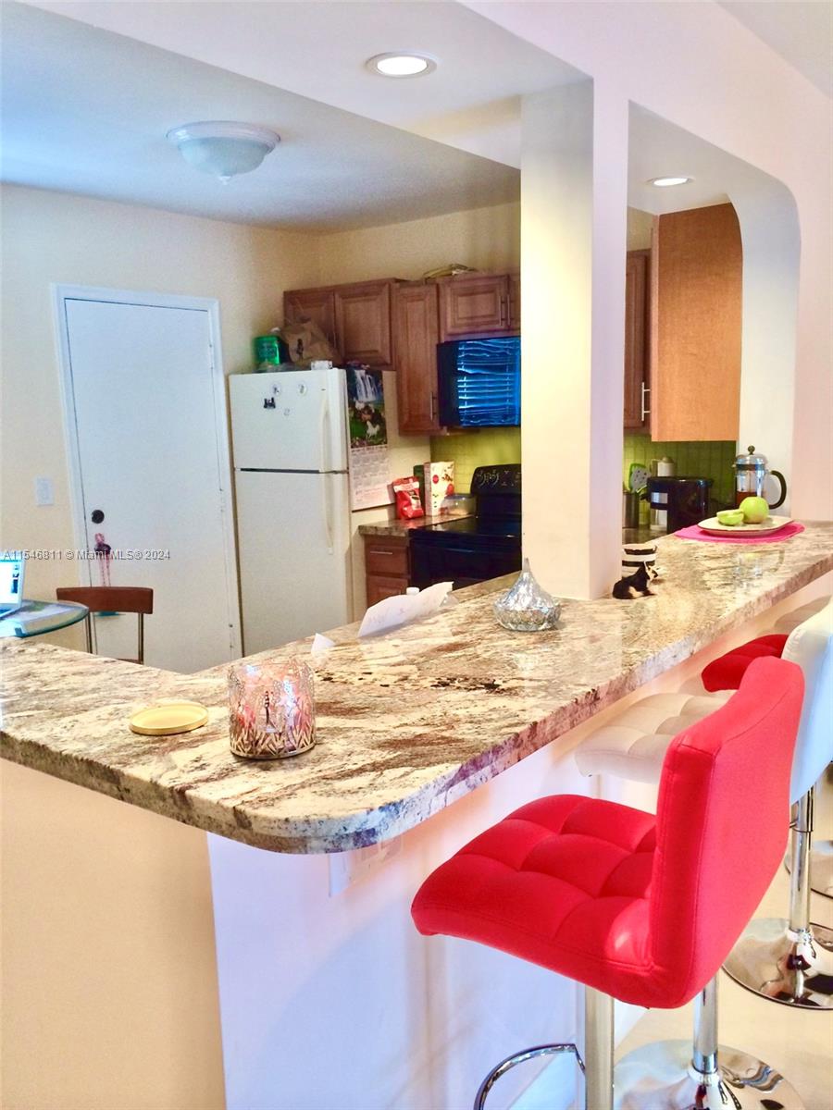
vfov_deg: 60.0
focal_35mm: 30
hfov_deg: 46.8
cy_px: 555
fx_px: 963
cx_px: 416
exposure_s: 1/30
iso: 125
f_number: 2.2
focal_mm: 4.12
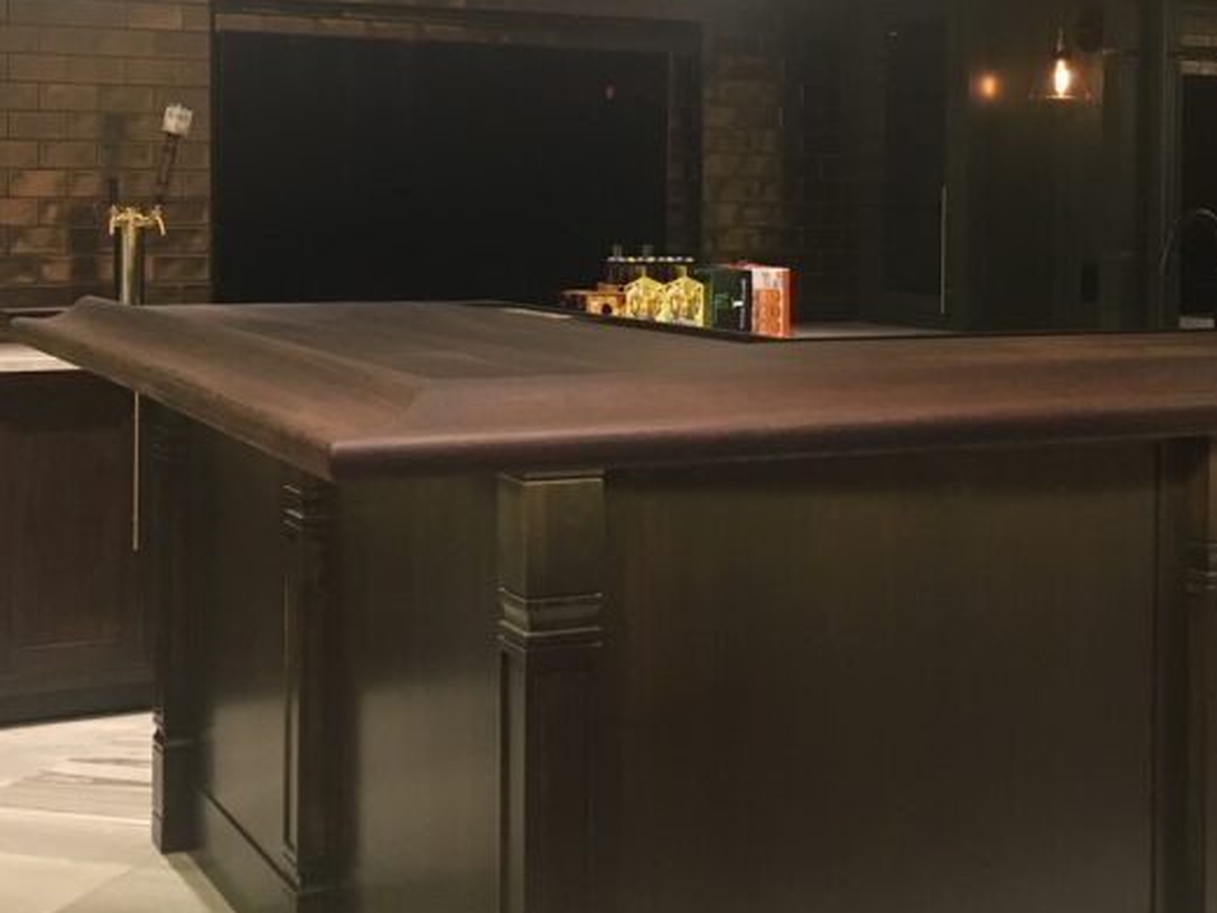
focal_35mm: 57
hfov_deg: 33.7
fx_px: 2004
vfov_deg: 25.4
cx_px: 729
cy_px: 257
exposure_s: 1/30
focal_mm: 4.15
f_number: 2.2
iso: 200
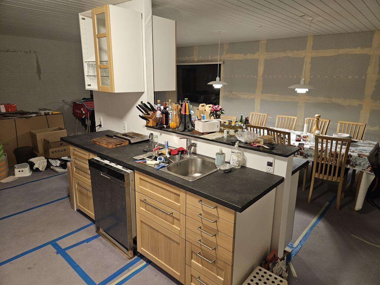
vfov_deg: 58.9
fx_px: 252
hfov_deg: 73.9
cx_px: 190
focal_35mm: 23
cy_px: 142
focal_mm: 5.4
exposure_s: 1/50
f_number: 1.8
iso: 640
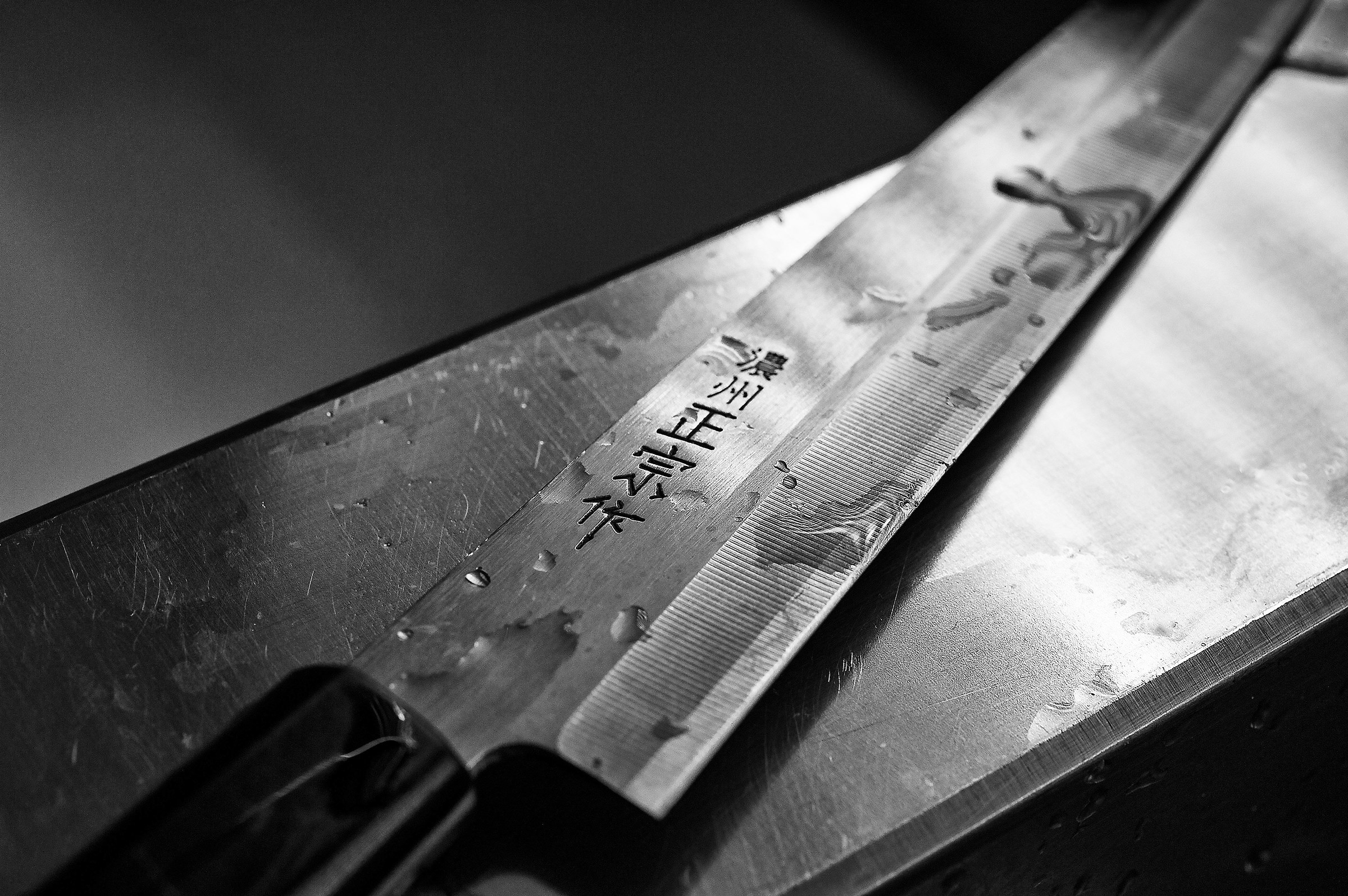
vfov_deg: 22.6
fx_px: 2245
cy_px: 448
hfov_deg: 33.4
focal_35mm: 60
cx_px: 674
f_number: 11
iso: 1600
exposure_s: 1/80
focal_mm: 60
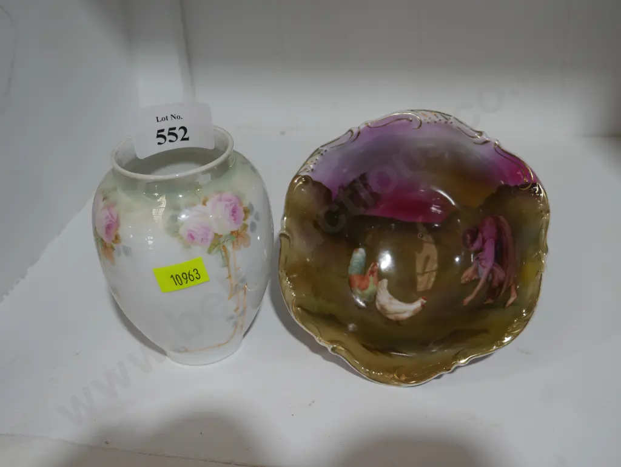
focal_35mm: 48
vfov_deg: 30.3
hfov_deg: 39.6
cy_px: 234
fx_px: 862
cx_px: 310
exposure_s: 1/60
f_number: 5.2
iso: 200
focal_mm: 24
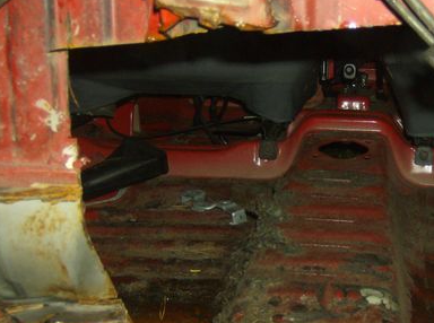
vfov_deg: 24.2
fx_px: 750
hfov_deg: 31.3
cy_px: 204
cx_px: 356
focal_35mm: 60
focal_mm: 6
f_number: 2.8
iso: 200
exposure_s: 1/60
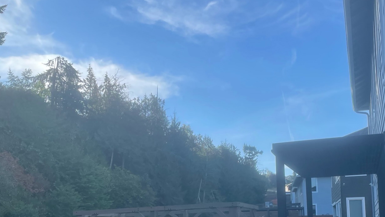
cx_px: 216
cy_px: 196
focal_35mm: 47
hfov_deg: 43.6
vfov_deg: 24.7
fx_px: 480
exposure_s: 1/1795
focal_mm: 4.2
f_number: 1.6
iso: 32
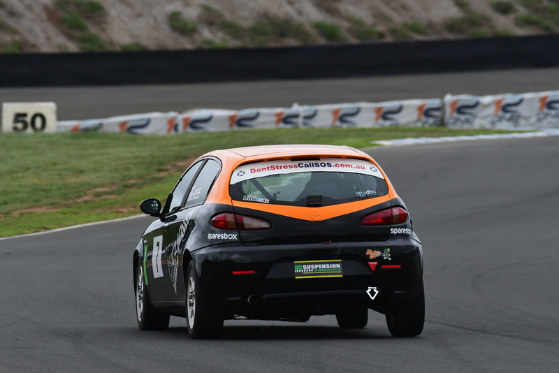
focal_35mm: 750
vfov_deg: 1.8
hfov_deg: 2.7
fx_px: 11649
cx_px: 280
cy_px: 186
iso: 640
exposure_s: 1/640
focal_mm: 500
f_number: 10
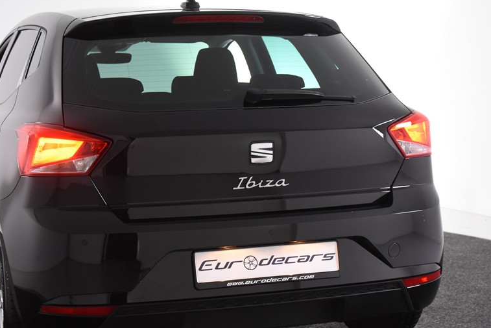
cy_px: 197
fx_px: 941
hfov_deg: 29.1
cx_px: 180
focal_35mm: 69
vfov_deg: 19.7
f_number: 4.5
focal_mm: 34
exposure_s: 1/80
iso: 1600
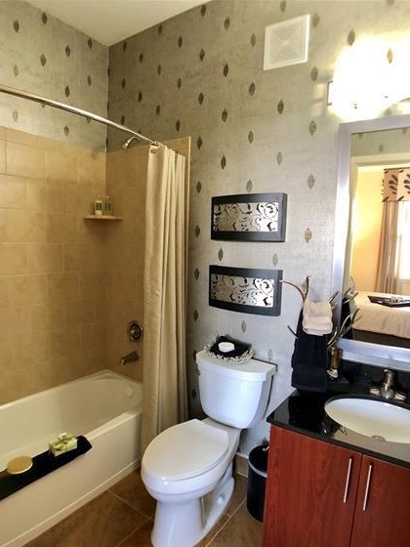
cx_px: 202
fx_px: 474
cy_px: 292
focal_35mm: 30
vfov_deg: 59.9
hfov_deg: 46.8
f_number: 1.8
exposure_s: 1/15
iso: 64
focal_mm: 3.99
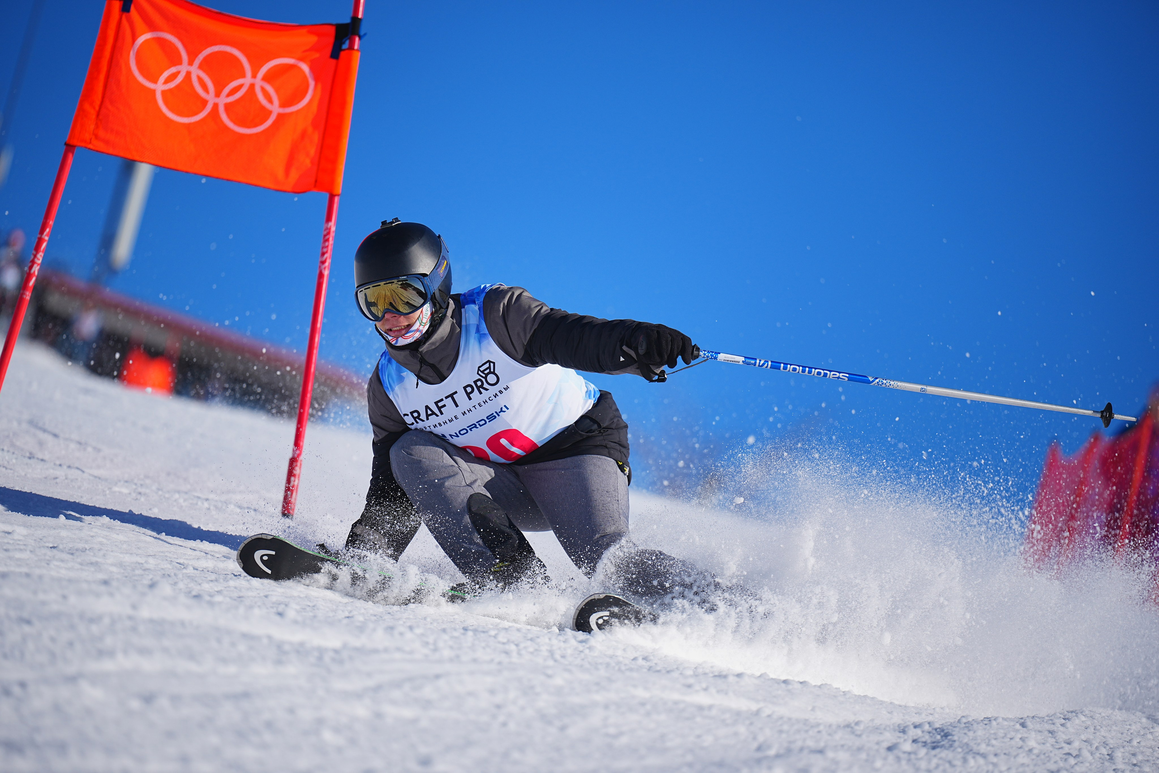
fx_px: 6246
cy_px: 386
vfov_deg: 7.1
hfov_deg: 10.6
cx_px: 580
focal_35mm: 194
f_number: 2.8
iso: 100
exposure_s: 1/4000
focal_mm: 194
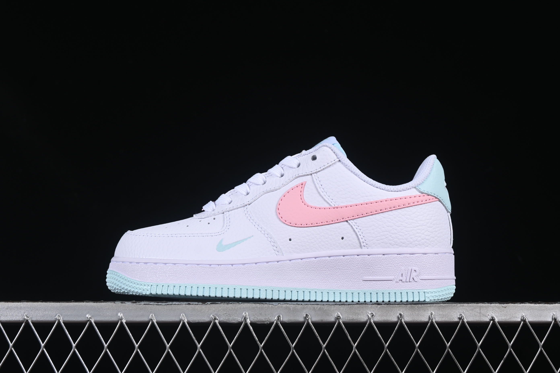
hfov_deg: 27.0
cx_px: 280
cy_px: 186
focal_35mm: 75
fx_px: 1167
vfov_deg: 18.2
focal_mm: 50
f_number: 8
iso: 160
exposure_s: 1/80
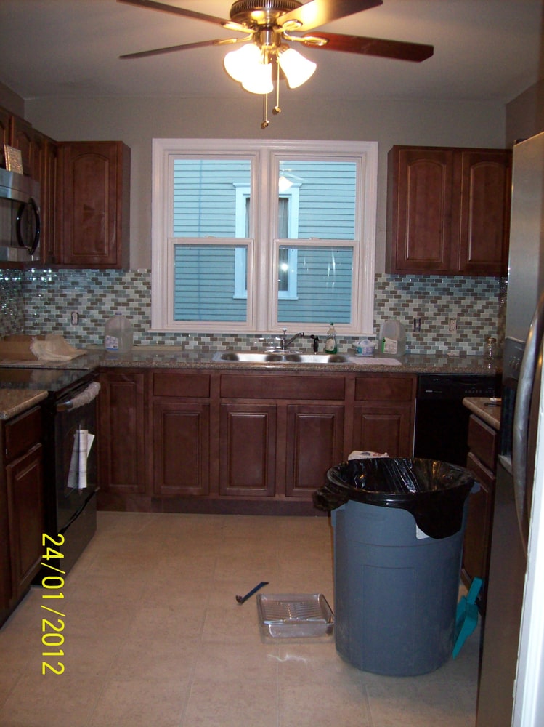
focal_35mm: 36
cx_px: 272
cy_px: 364
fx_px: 755
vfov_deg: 51.4
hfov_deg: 39.6
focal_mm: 6
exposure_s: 1/64
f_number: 2.7
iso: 200
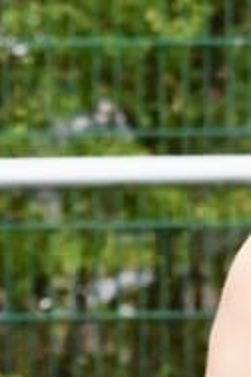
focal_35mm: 1696
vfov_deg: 1.2
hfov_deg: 0.8
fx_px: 17736
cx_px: 649
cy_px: 69
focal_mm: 250
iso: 6400
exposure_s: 1/1600
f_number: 9
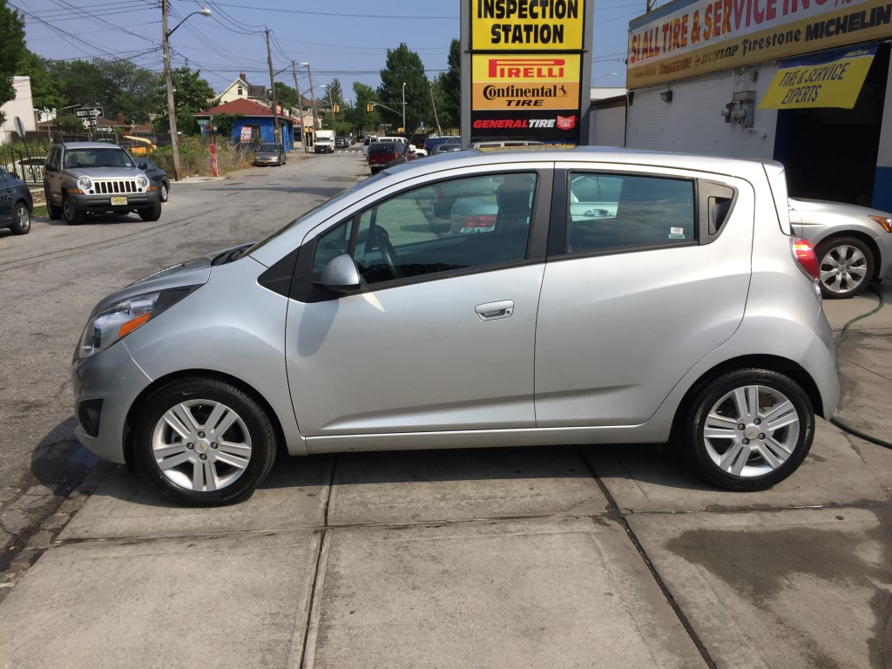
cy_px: 334
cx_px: 446
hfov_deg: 61.7
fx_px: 747
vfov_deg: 48.2
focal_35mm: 29
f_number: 2.2
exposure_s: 1/3049
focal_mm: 4.15
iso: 32
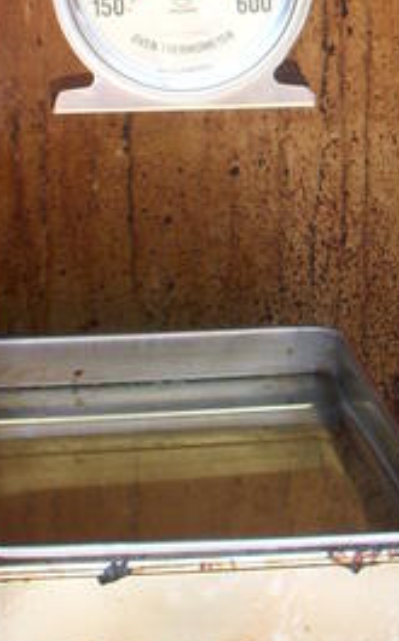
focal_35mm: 137
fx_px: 2390
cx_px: 417
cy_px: 19
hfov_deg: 9.5
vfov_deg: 15.0
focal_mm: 6.3
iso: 100
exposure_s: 1/80
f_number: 3.3
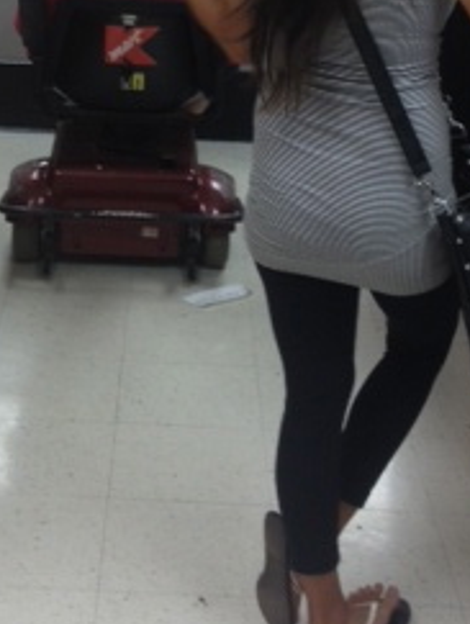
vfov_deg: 20.5
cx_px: 177
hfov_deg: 16.1
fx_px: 1661
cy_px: -15
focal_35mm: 92
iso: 50
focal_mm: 4.28
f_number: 2.4
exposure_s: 1/24
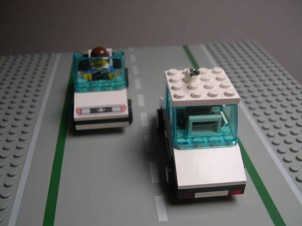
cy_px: 113
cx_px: 151
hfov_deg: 49.0
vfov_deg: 37.7
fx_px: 332
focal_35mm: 38
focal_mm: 8
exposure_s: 1/104
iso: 100
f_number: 2.8
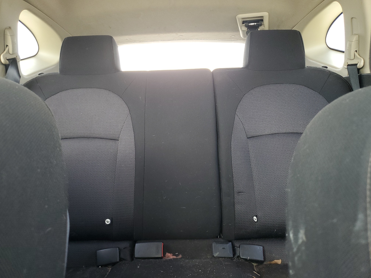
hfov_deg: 67.3
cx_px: 186
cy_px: 139
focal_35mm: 26
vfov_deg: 53.1
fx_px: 279
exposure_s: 1/60.2
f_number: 1.5
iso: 96
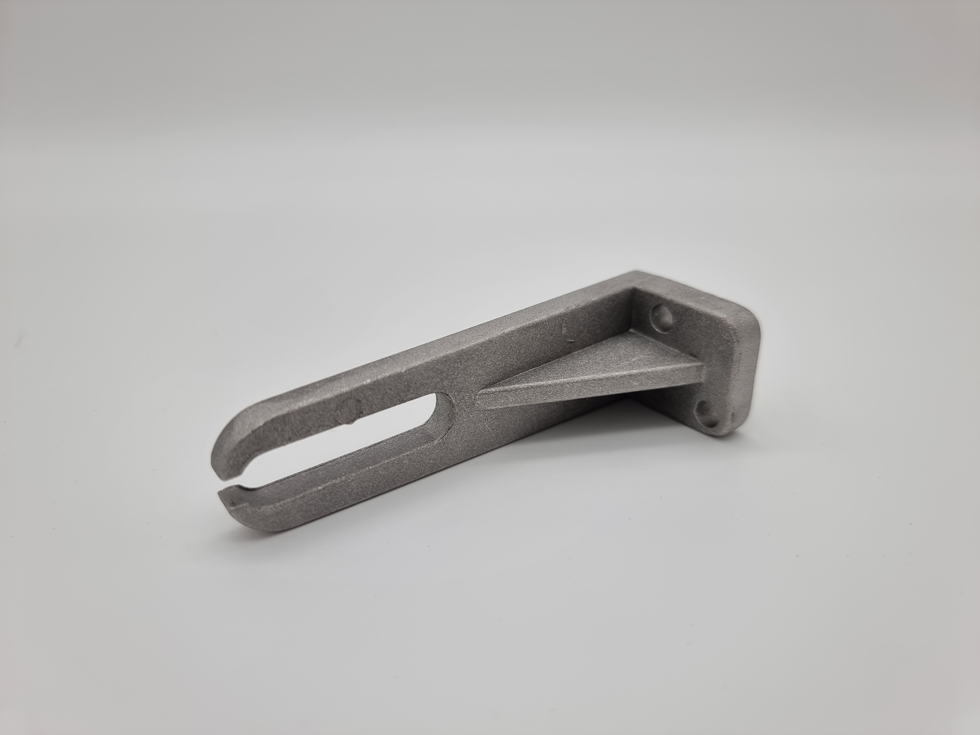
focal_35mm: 24
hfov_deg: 71.6
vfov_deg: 56.8
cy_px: 368
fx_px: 679
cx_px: 490
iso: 50
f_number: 1.8
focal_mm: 6.7
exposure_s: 1/231
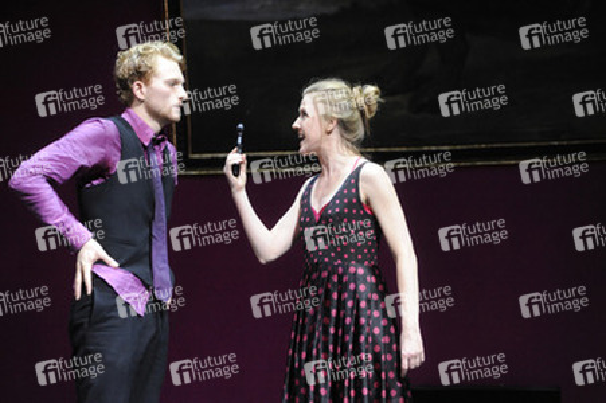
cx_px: 303
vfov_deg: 9.4
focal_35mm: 145
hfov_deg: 14.2
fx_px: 2439
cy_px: 202
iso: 6400
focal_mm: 145
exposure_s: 1/160
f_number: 5.6
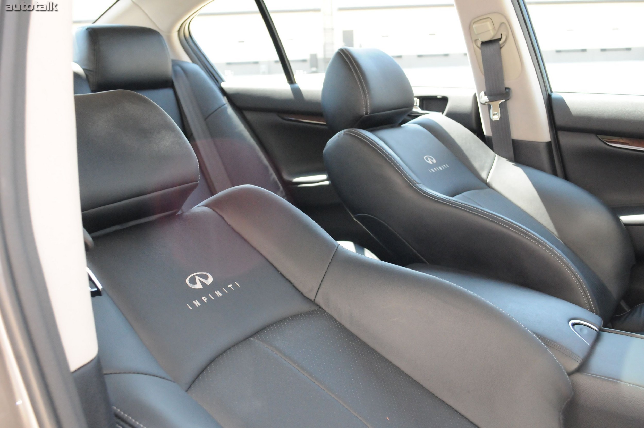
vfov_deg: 36.8
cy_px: 214
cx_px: 322
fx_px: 643
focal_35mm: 36
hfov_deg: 53.2
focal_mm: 24
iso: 2000
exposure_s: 1/250
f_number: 5.6
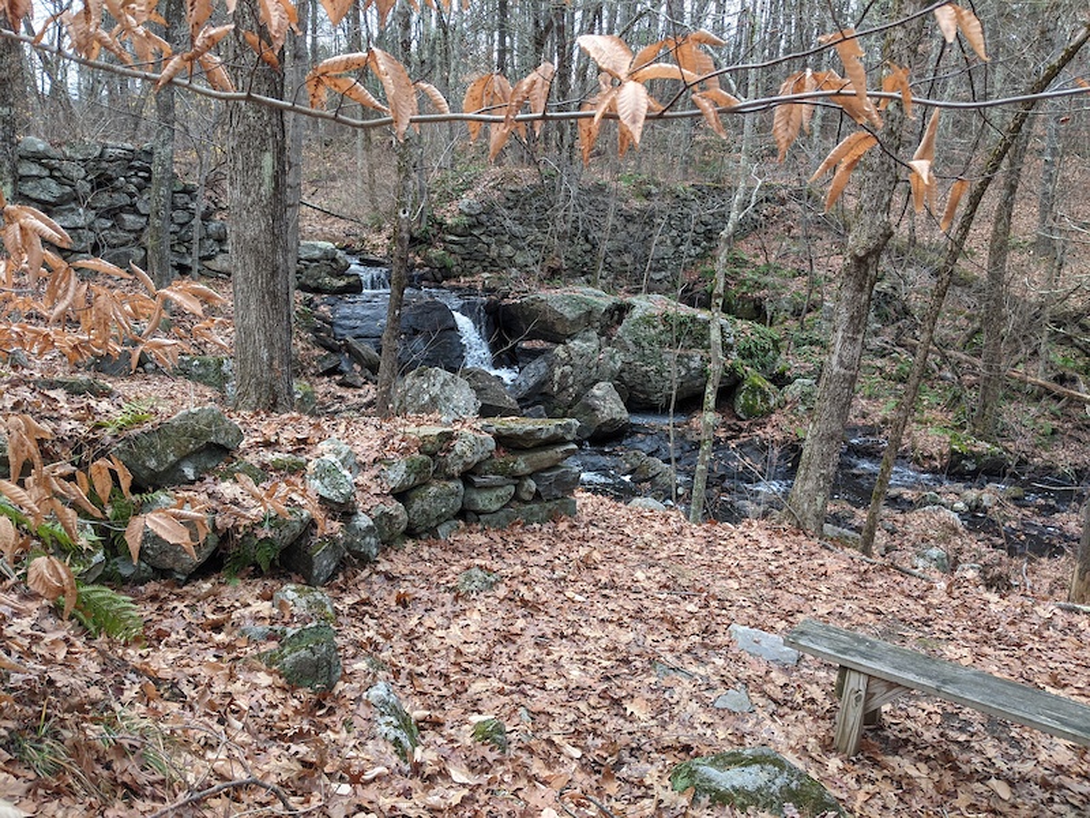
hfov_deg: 65.3
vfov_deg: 51.4
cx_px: 545
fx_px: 850
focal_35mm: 27
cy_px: 409
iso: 98
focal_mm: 4.44
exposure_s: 1/125
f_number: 1.8
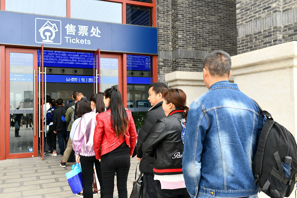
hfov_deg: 54.4
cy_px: 99
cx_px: 148
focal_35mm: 35
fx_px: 289
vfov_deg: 37.9
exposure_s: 1/500
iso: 320
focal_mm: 35
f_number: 3.5
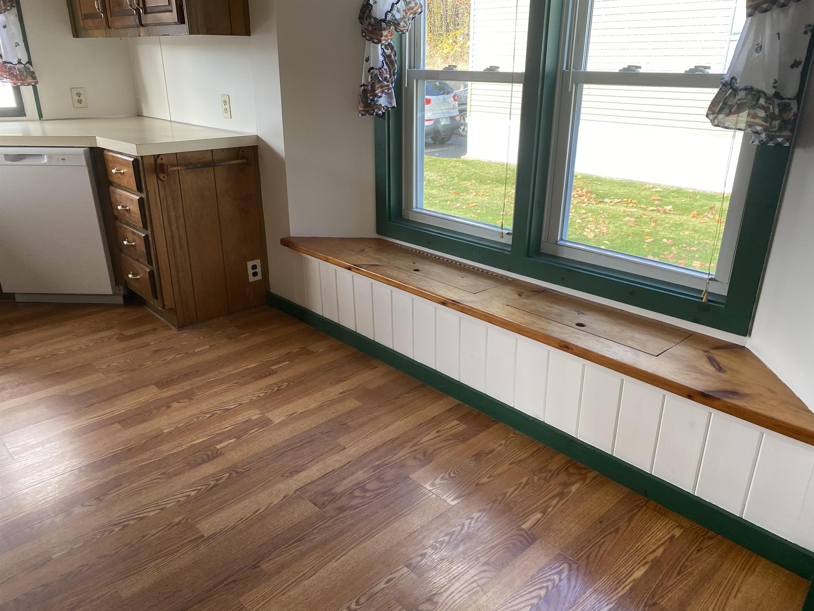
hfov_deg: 67.3
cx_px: 407
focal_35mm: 26
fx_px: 611
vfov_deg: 53.1
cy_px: 306
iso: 125
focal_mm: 4.25
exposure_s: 1/105
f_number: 1.8
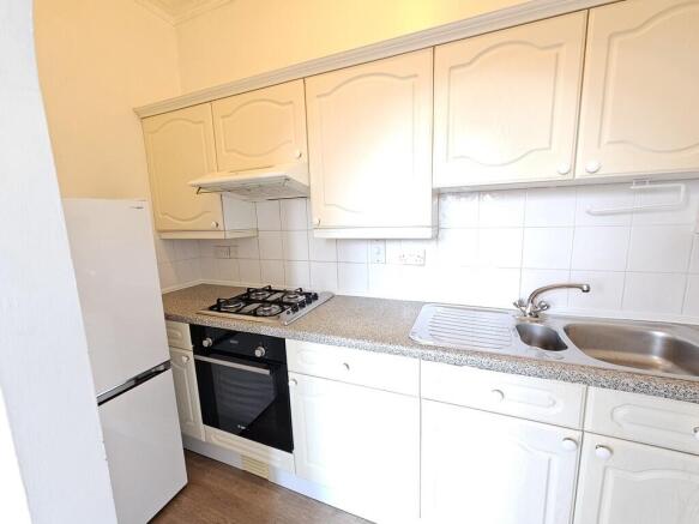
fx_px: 262
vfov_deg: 89.9
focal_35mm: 13
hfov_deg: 106.2
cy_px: 262
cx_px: 350
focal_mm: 2.2
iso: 500
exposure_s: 1/33
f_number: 2.2
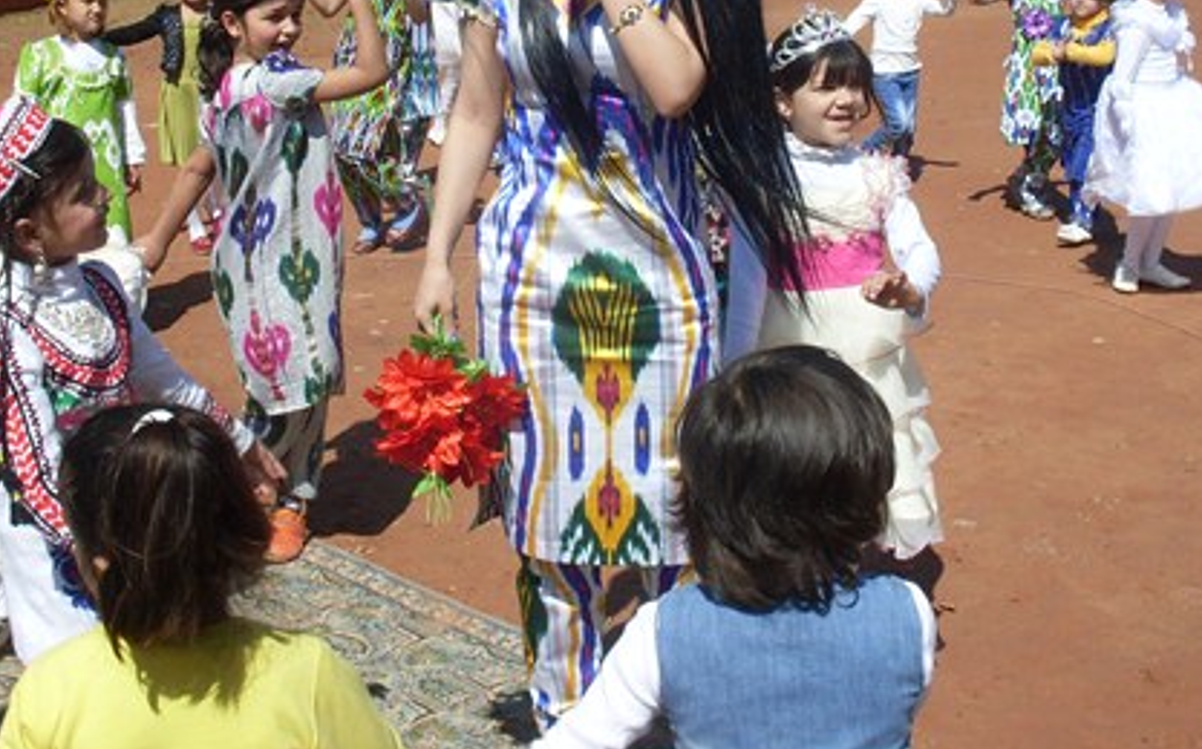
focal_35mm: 58
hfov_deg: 35.1
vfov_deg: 22.0
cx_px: 620
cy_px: 133
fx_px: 1899
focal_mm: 6.3
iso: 80
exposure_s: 1/250
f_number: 8.4
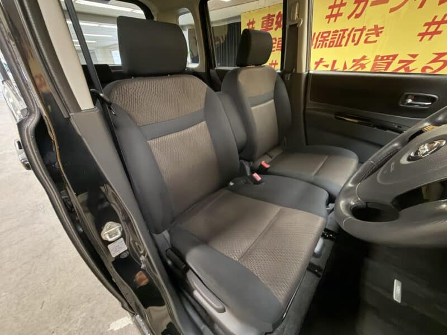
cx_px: 224
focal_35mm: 14
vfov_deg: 85.7
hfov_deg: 102.1
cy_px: 168
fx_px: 181
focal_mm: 2.22
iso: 1250
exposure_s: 1/33
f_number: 2.2
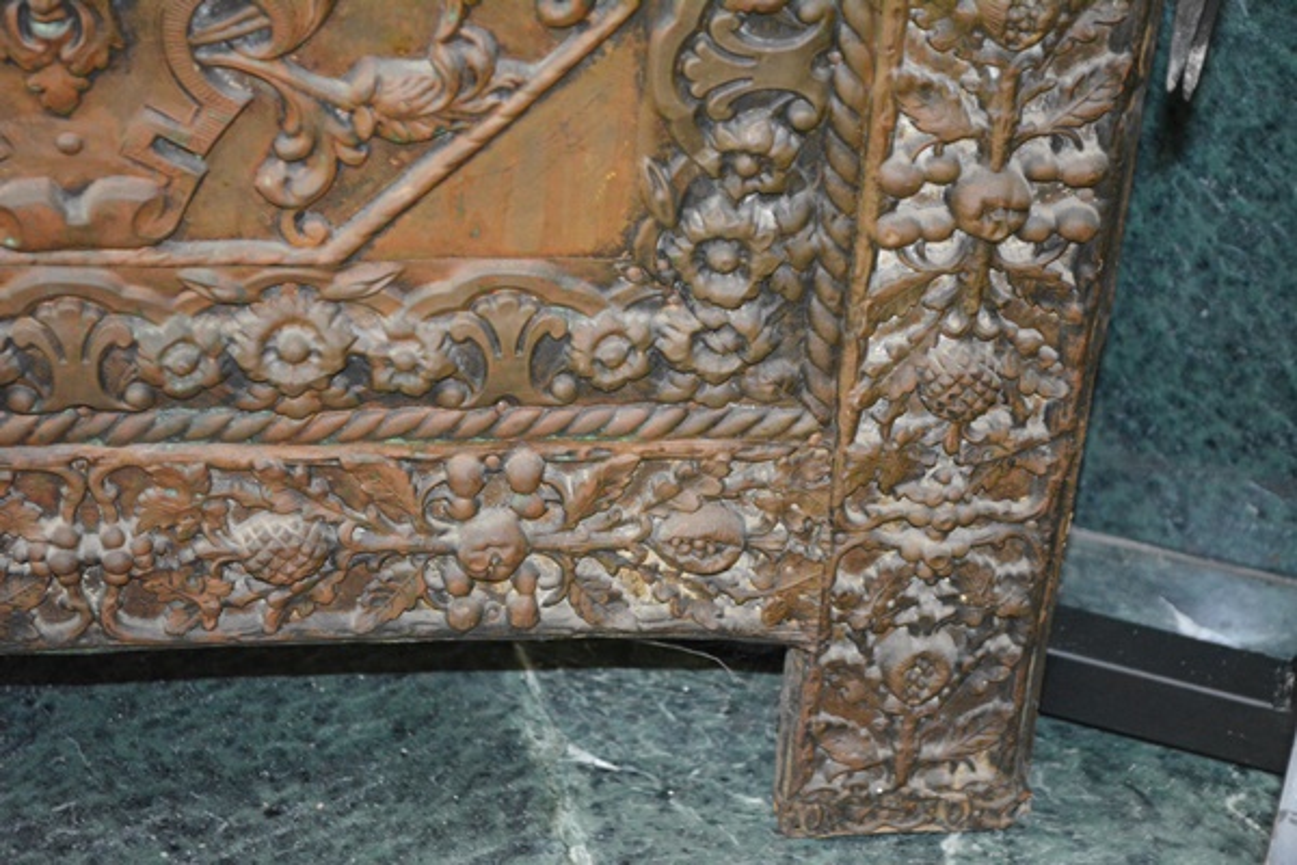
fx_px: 2972
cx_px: 648
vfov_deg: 16.6
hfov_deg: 24.6
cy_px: 432
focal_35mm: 82
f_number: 5.6
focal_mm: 55
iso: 3200
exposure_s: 1/60
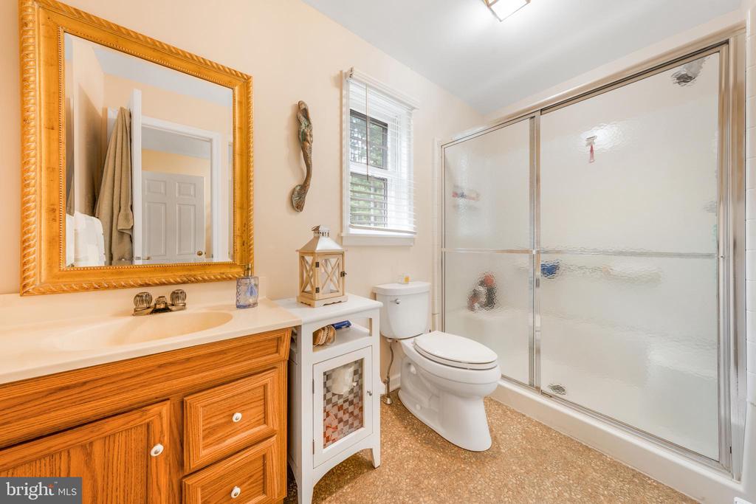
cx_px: 378
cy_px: 252
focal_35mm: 12
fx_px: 252
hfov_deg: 112.6
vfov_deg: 90.0
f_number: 8
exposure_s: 1/8
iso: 250
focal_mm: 12
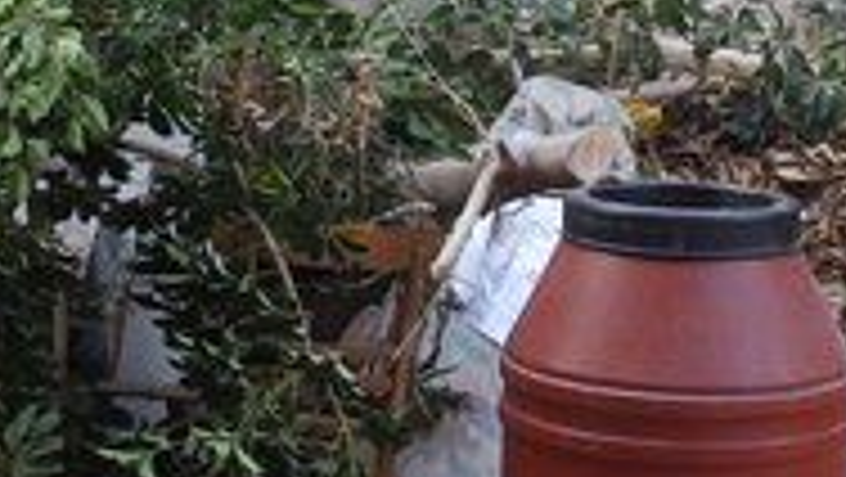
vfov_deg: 10.4
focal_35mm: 115
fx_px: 2581
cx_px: 292
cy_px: -110
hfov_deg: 18.6
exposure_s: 1/40
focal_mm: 4
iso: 80
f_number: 3.4
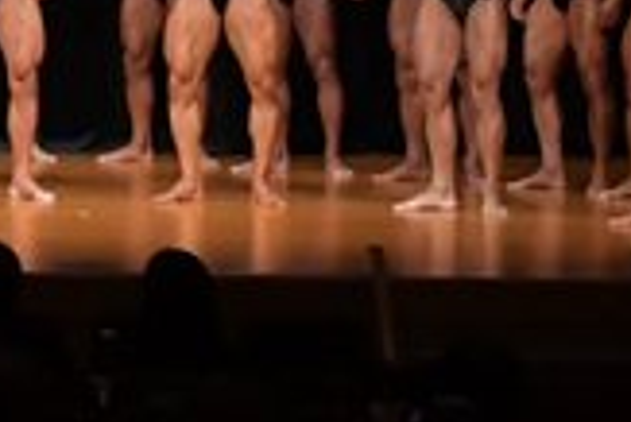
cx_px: -532
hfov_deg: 5.9
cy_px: -376
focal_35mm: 342
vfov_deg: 4.0
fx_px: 6000
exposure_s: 1/400
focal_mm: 48
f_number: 5.6
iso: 5000
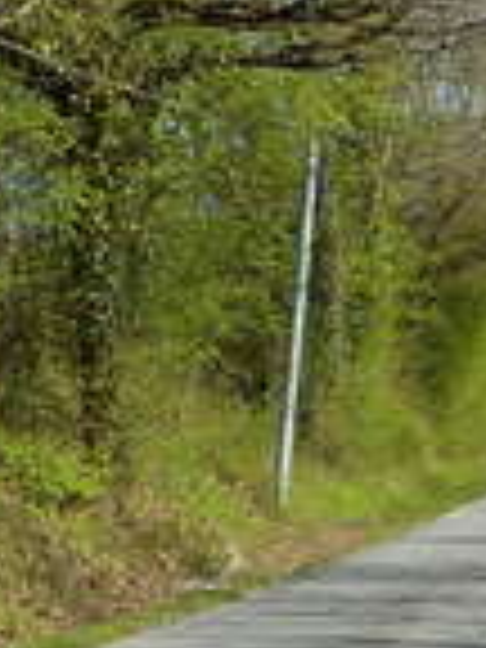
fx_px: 1947
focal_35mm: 104
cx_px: 778
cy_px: 414
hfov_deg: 13.3
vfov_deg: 18.9
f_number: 3.7
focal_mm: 4.5
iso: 80
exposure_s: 1/500
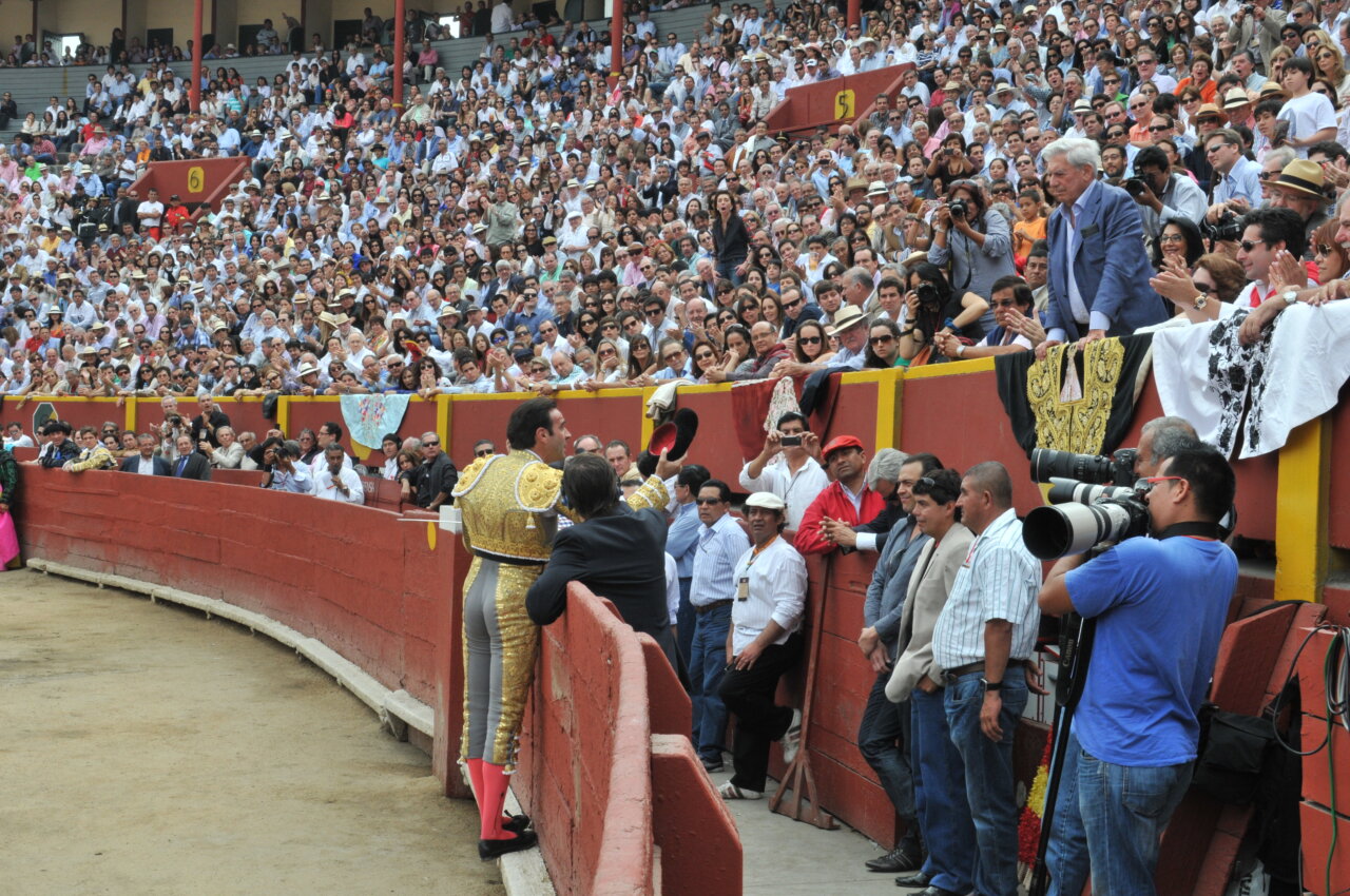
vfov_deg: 30.8
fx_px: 1629
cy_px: 448
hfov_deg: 45.0
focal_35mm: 44
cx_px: 675
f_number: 13
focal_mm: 29
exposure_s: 1/125
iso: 400
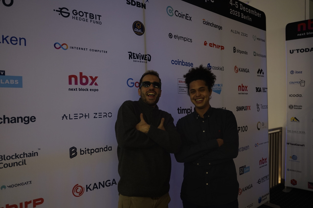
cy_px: 104
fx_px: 261
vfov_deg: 43.6
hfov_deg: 61.9
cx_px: 156
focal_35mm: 30
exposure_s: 1/20
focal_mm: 30
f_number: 2.8
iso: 640
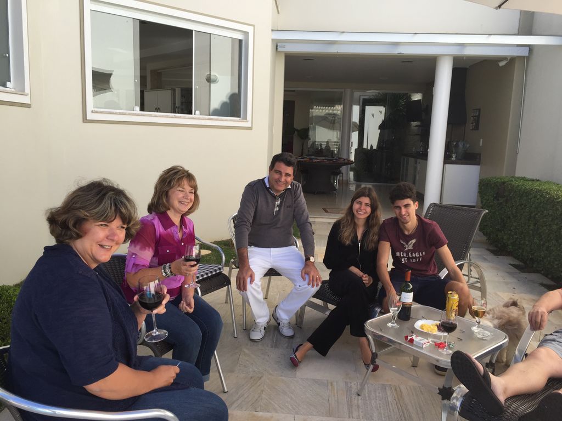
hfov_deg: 61.7
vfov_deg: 48.2
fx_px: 471
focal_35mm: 29
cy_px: 210
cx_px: 281
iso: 32
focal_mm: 4.15
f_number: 2.2
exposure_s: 1/573
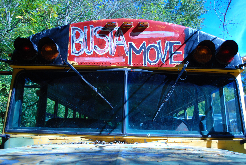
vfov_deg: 37.0
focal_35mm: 36
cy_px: 82
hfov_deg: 53.1
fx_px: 246
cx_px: 123
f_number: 4.5
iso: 400
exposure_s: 1/800
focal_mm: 24
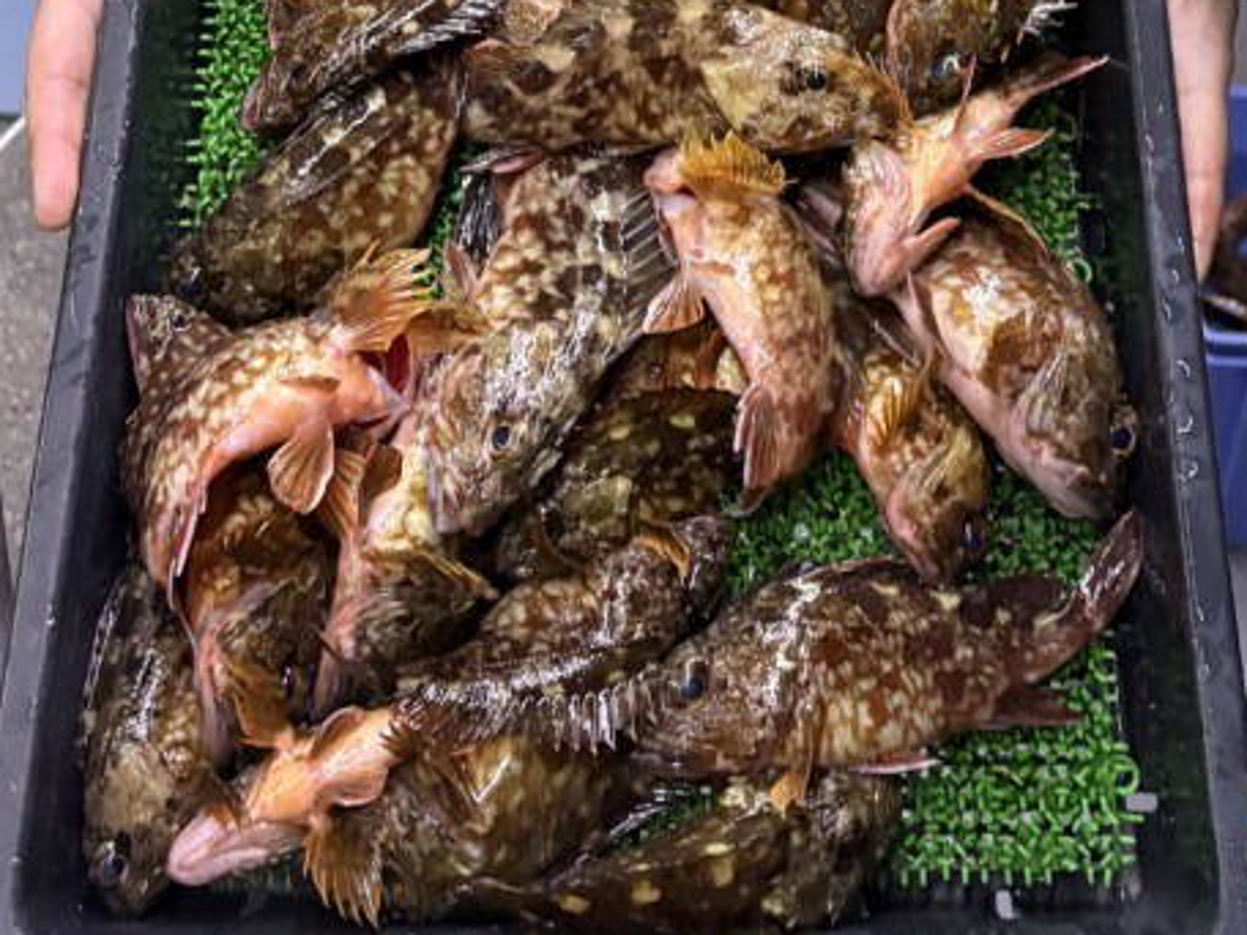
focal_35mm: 57
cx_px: 692
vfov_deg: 22.4
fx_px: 2053
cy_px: -353
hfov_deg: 33.7
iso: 640
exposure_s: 1/38
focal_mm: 5.96
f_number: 1.6
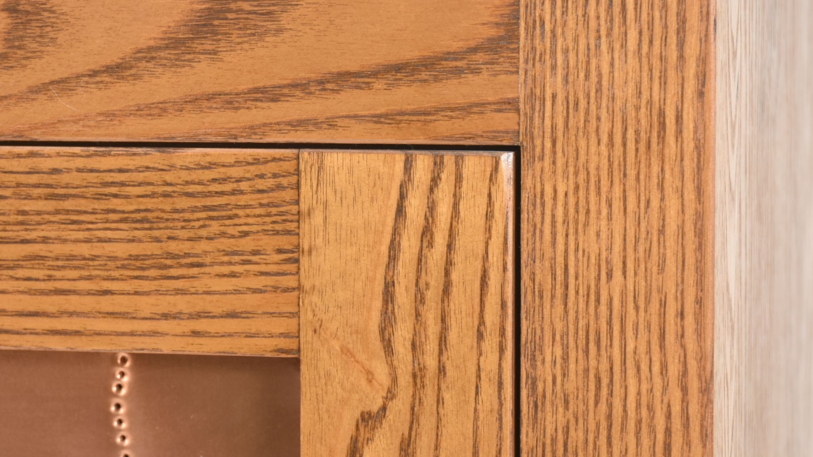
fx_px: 2673
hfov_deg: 17.3
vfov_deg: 9.8
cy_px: 207
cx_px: 353
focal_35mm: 124
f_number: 7.1
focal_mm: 52
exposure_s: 1/125
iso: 200
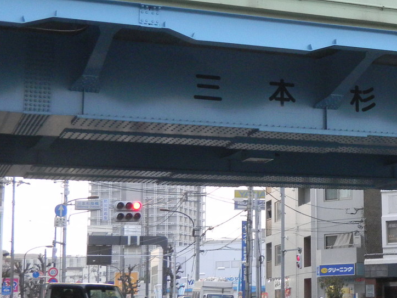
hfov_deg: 22.5
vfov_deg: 17.6
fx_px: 963
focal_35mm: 84
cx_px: 387
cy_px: 132
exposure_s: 1/216
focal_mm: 6.9
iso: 251
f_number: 4
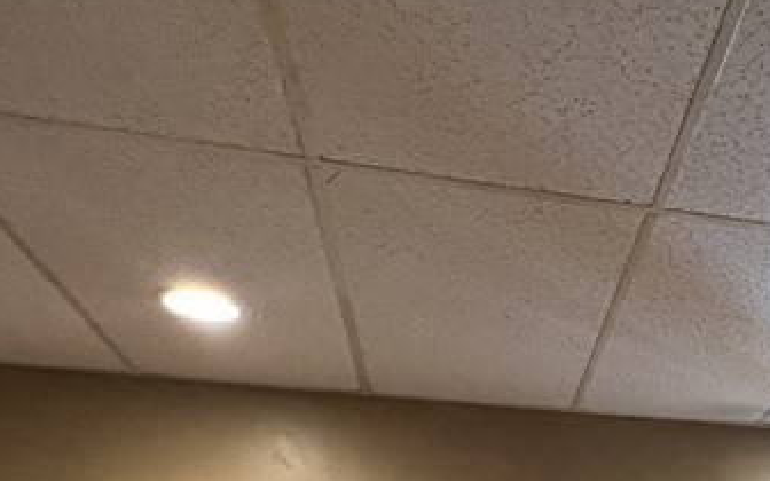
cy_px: 776
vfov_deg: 22.9
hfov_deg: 42.3
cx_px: 726
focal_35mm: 42
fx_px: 881
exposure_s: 1/60
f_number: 1.8
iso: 320
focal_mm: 1.57
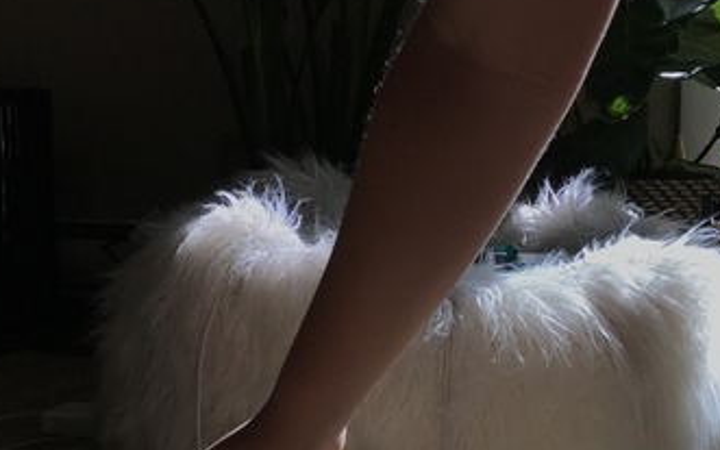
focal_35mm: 70
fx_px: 1374
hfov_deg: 29.4
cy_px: 360
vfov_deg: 18.4
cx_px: 328
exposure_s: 1/499
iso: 20
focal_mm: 3.99
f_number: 1.8
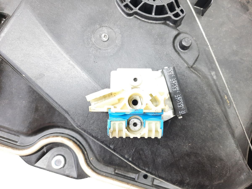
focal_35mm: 25
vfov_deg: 54.9
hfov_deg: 69.4
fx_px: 182
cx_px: 126
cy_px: 94
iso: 320
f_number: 2
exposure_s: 1/33
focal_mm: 4.6
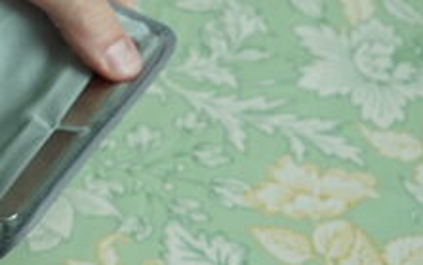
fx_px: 1534
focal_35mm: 133
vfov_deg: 9.7
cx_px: -278
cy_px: -84
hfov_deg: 14.3
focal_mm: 35
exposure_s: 1/200
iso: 1000
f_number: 6.3
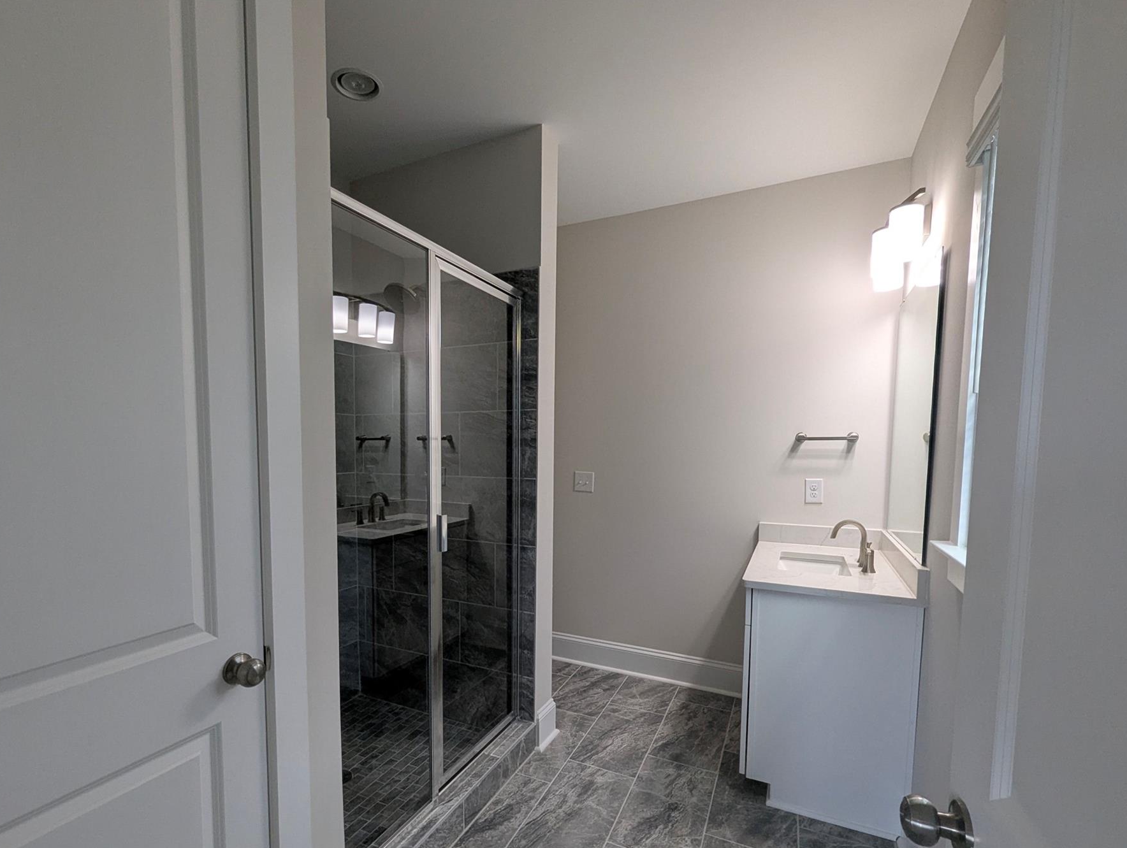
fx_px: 489
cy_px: 487
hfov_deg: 97.8
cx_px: 509
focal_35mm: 15
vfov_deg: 81.3
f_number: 2.2
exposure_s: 1/46.9
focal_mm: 1.95
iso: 51
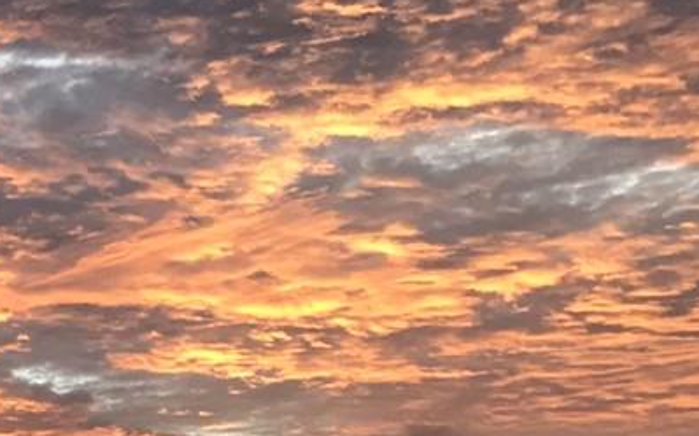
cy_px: 566
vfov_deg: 10.7
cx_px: -585
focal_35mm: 119
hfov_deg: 15.1
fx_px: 2266
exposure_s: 1/120
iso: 25
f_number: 1.8
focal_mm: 3.99
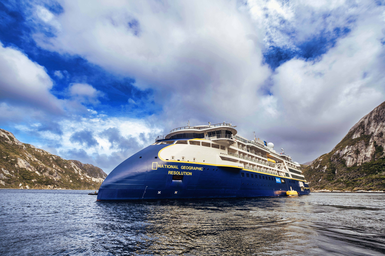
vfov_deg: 81.2
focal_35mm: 14
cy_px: 128
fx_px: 150
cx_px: 192
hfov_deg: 104.3
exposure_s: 1/640
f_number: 4.5
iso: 200
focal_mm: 14
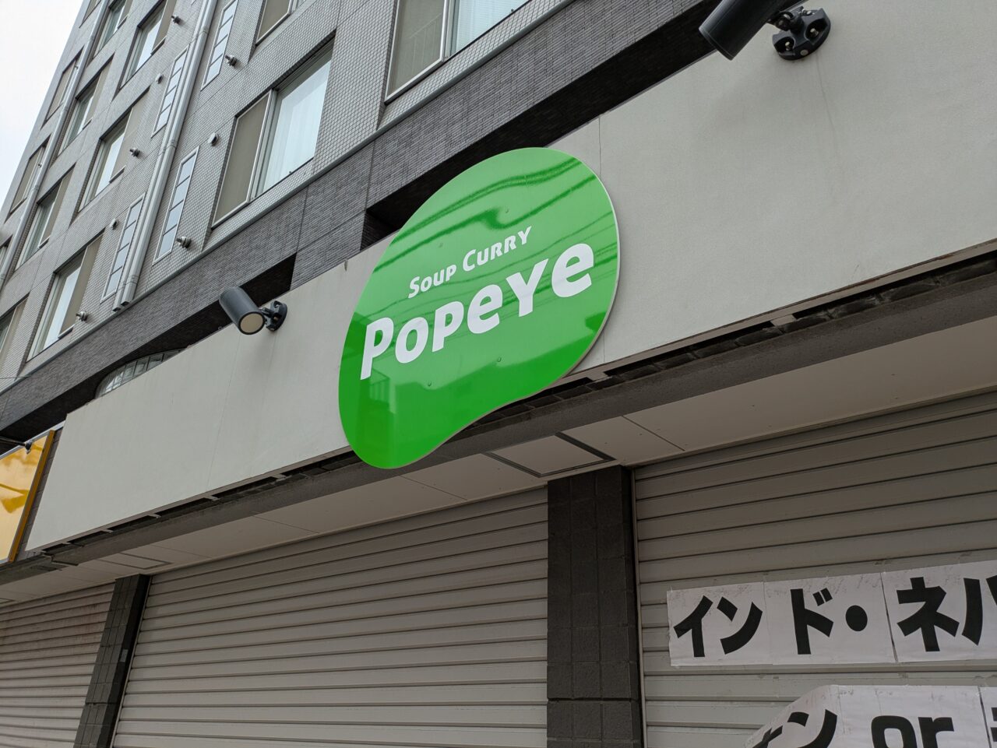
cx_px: 498
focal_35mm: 25
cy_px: 374
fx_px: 720
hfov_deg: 69.4
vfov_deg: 54.9
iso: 41
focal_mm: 5.43
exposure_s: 1/652
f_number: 1.89
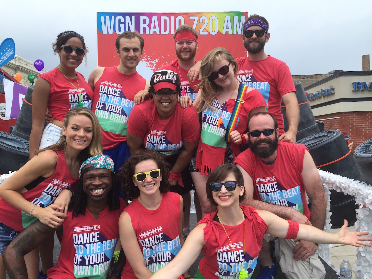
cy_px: 140
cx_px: 186
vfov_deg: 48.2
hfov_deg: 61.7
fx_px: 312
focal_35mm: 29
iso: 32
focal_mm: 4.15
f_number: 2.2
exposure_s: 1/1163
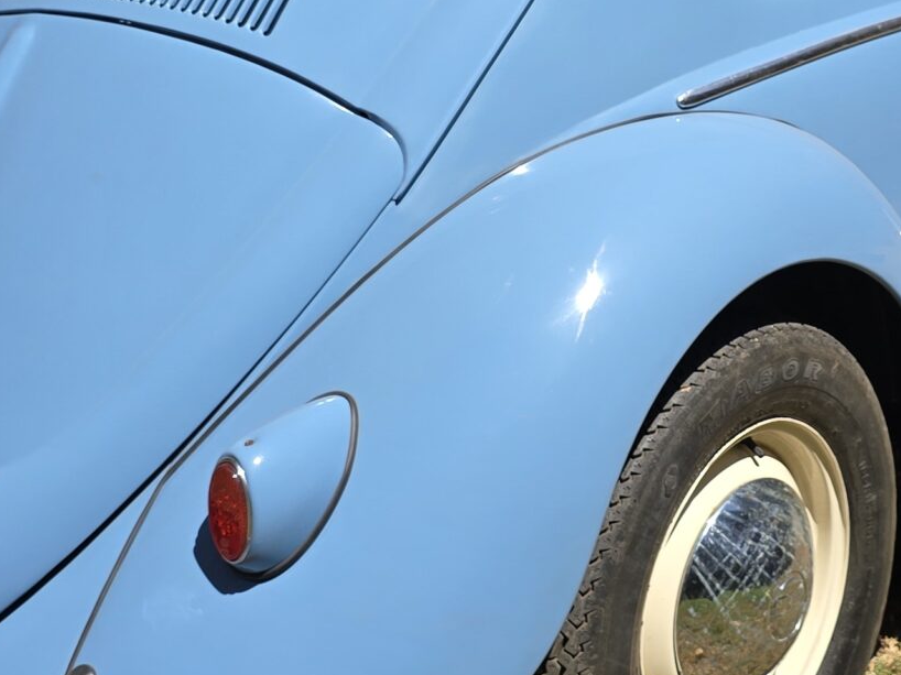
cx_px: 676
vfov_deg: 20.4
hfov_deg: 26.7
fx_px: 1873
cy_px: 260
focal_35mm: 72
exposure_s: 1/871
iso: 12
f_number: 1.7
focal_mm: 6.3
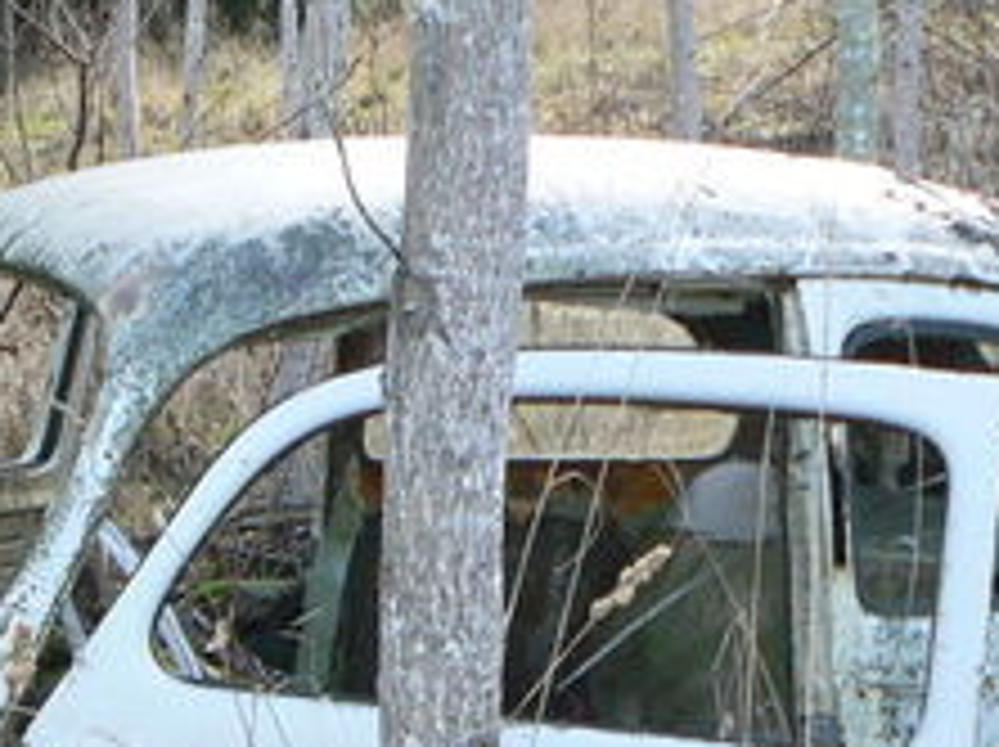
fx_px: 2998
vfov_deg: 13.8
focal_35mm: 104
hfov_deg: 18.5
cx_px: 45
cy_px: 886
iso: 80
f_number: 2.8
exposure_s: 1/30
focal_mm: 6
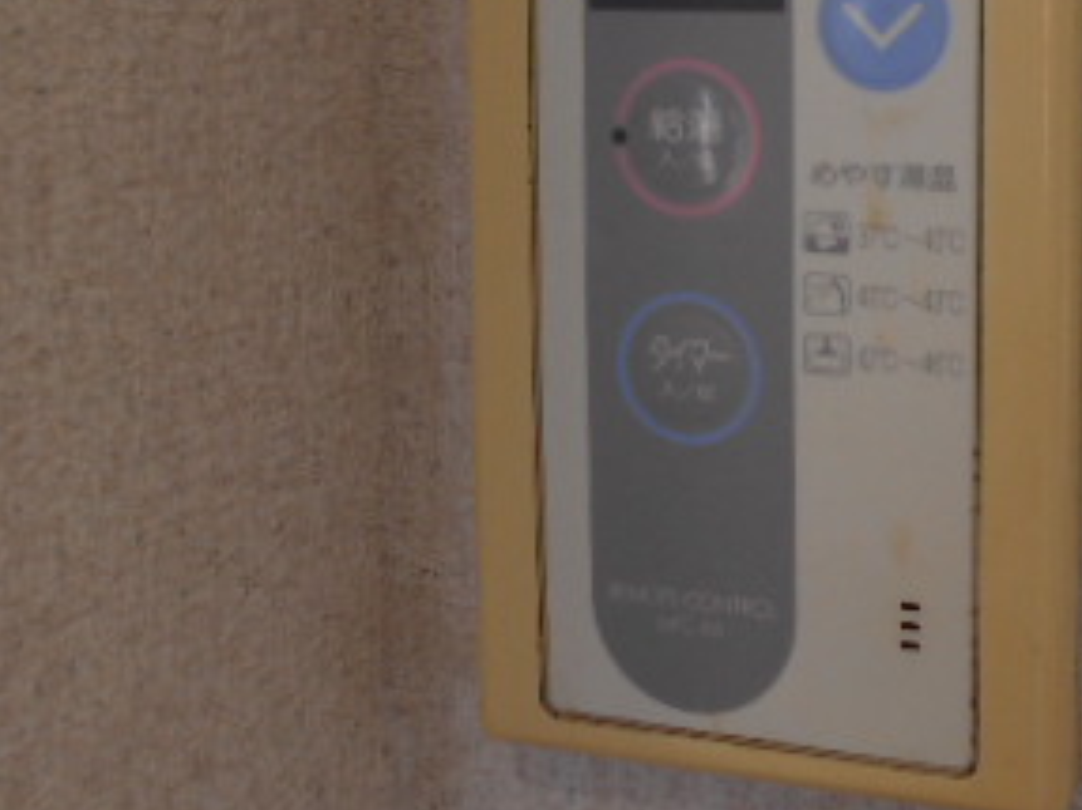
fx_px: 1812
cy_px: 124
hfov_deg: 32.5
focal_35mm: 58
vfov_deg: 24.7
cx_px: 837
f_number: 3.2
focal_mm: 4.6
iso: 80
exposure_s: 1/30
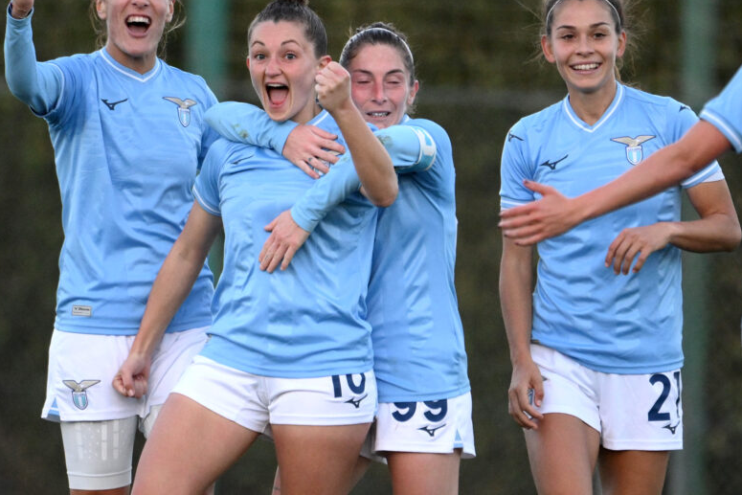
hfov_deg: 2.6
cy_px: 209
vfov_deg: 1.7
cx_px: 434
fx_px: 16347
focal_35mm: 793
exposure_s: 1/1000
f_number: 4
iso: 2500
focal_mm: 400
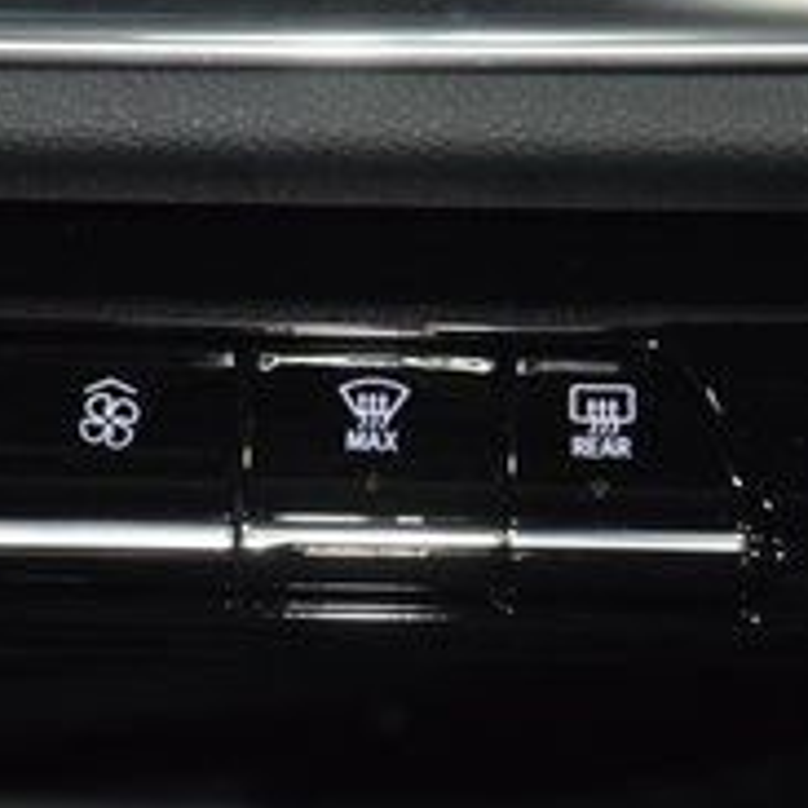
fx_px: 8266
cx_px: -44
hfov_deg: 5.6
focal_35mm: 313
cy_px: 391
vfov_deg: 5.6
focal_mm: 70
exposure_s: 1/40
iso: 1800
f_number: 4.5
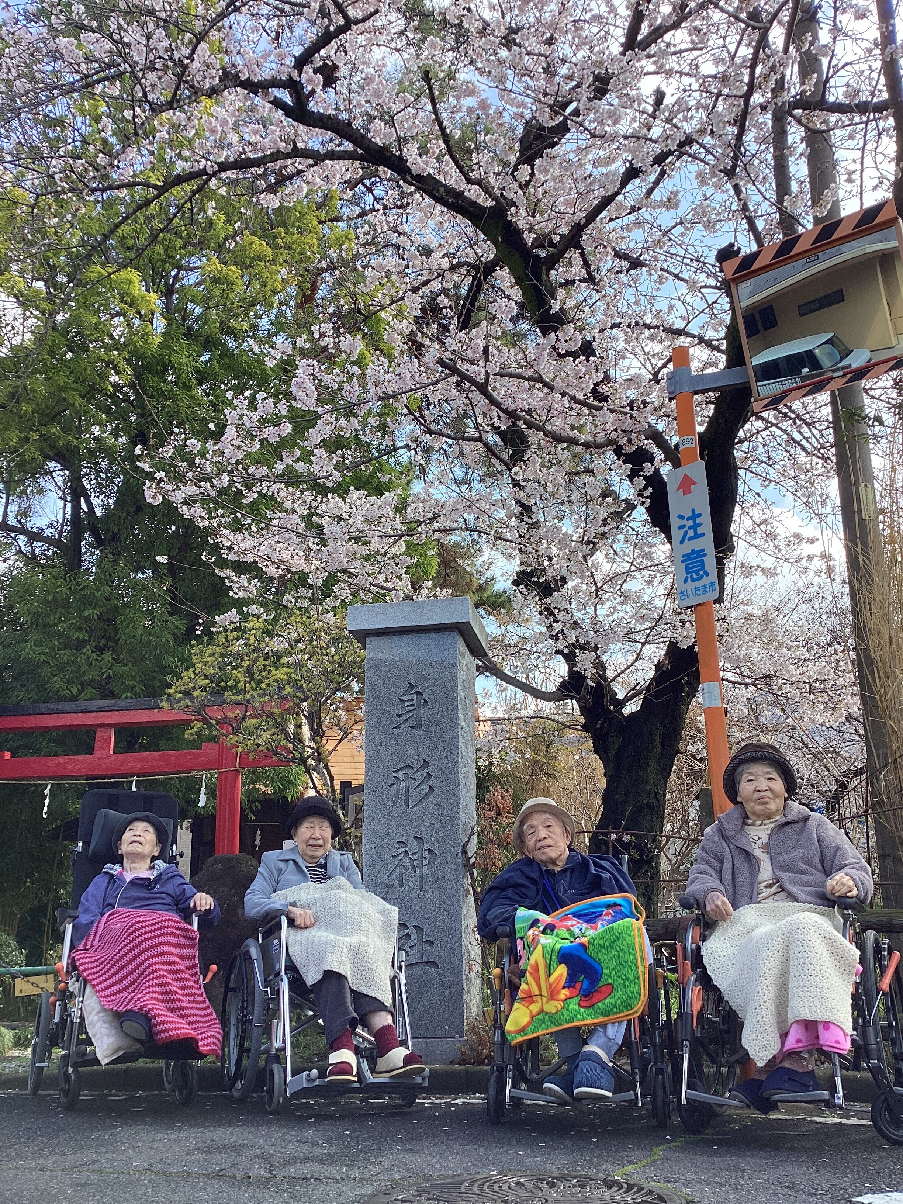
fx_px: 1078
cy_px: 602
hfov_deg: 45.4
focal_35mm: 31
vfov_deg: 58.4
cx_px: 452
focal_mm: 3.3
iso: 25
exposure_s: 1/440
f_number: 2.4
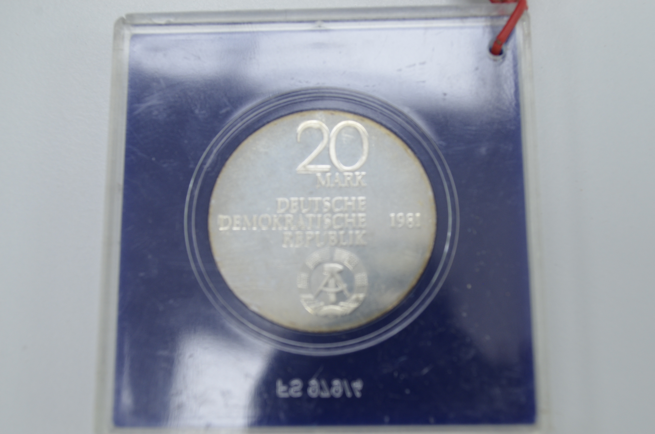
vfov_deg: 26.4
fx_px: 926
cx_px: 328
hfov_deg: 39.0
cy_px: 217
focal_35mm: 51
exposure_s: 1/60
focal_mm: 34
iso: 400
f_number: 7.1
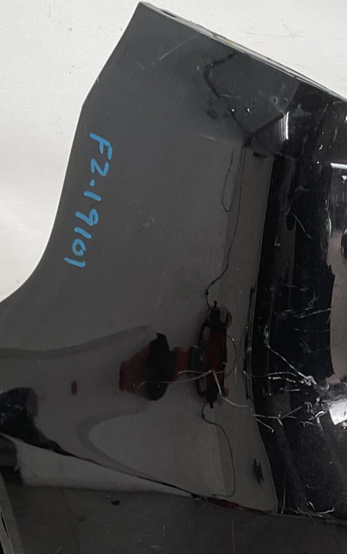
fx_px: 1119
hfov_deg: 17.2
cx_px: 362
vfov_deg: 27.5
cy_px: 413
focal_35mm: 74
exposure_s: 1/120
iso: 25
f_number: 1.8
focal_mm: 3
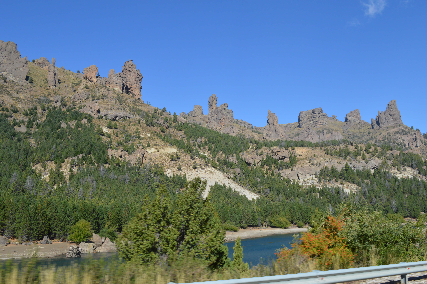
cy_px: 142
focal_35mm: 33
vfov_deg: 39.9
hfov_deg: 57.3
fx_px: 391
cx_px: 214
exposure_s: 1/250
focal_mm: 22
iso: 100
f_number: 8
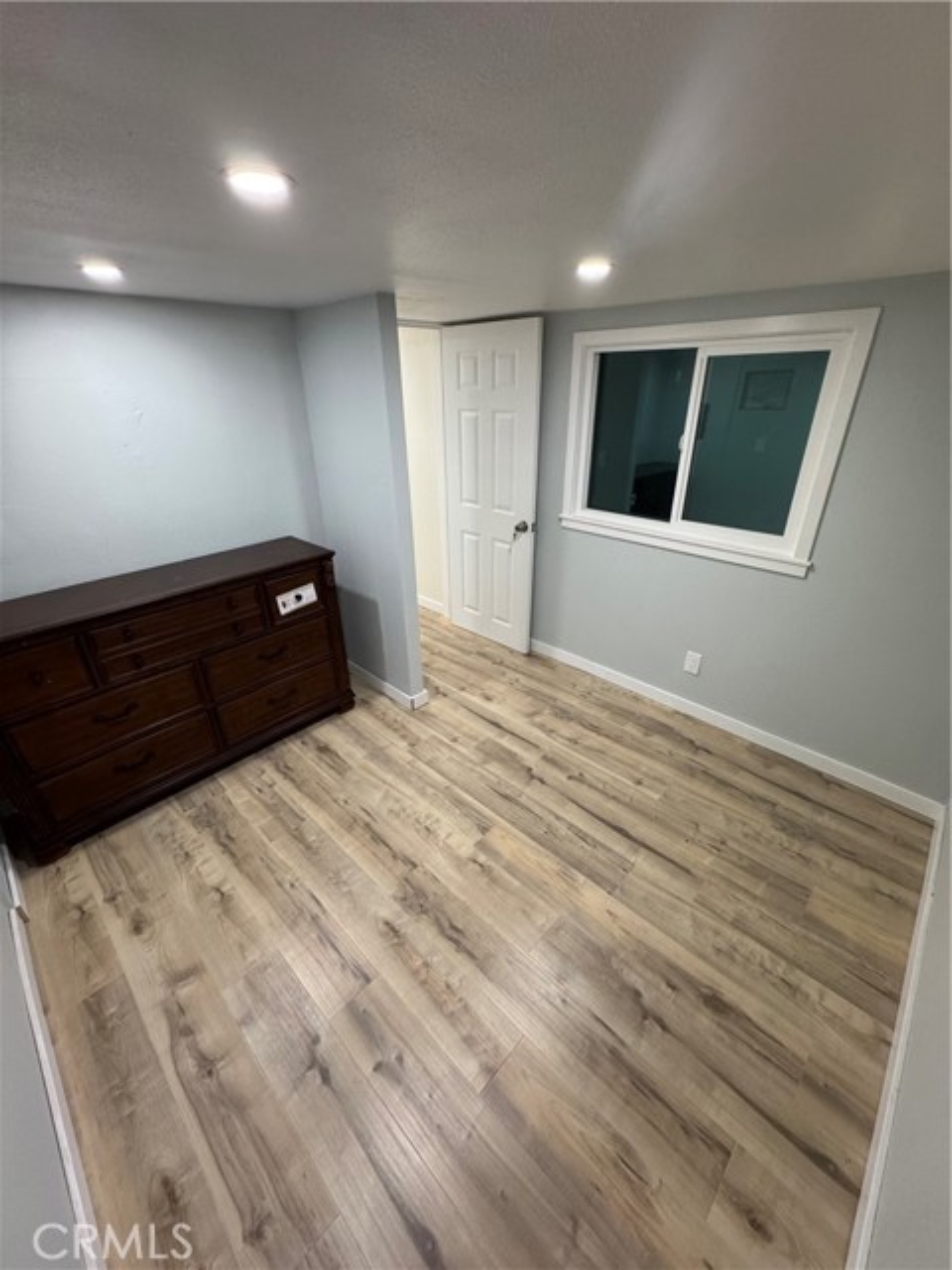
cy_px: 635
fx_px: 513
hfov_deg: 85.7
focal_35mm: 14
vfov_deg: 102.1
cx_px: 476
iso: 250
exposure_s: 1/120
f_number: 2.2
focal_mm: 2.22
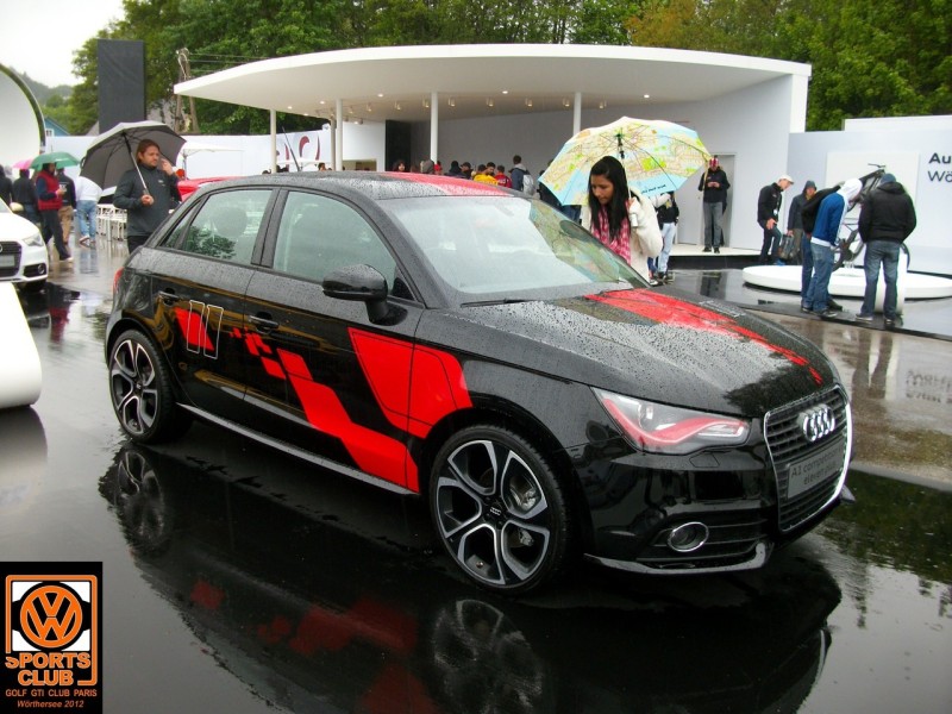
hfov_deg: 54.0
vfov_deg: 41.8
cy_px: 357
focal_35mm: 34
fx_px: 935
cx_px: 476
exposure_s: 1/111
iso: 80
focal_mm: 5.7
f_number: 2.9
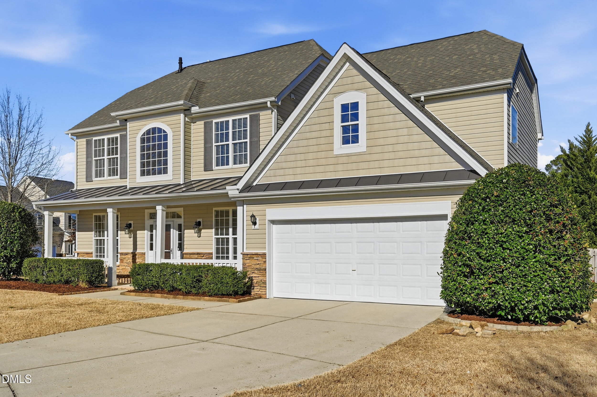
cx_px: 298
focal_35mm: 30
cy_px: 198
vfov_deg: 43.5
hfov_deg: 62.0
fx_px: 497
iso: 250
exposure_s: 1/8000
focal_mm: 30
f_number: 9
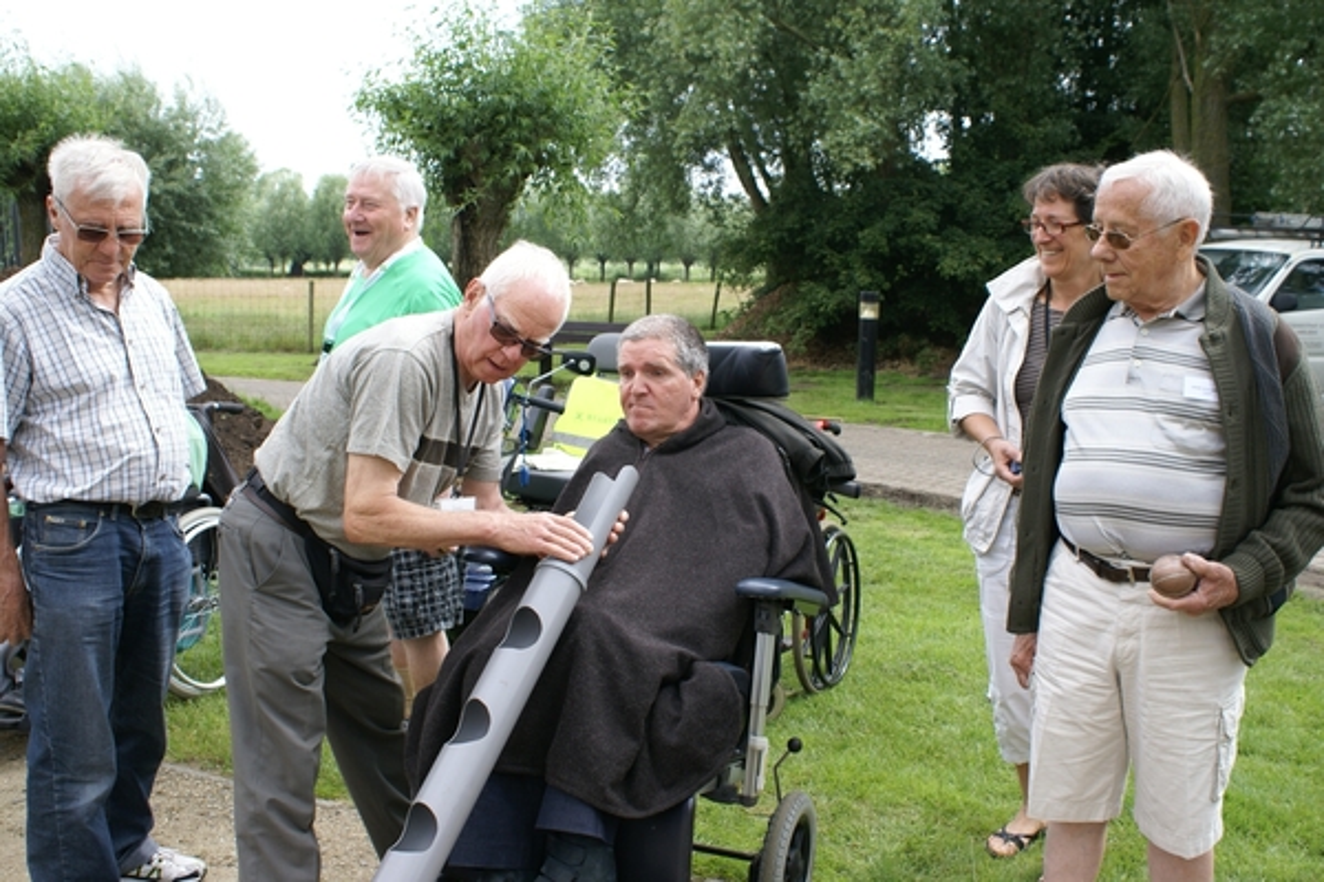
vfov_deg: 36.9
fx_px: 1324
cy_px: 441
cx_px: 662
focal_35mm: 36
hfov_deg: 53.1
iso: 100
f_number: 5.6
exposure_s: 1/125
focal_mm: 24
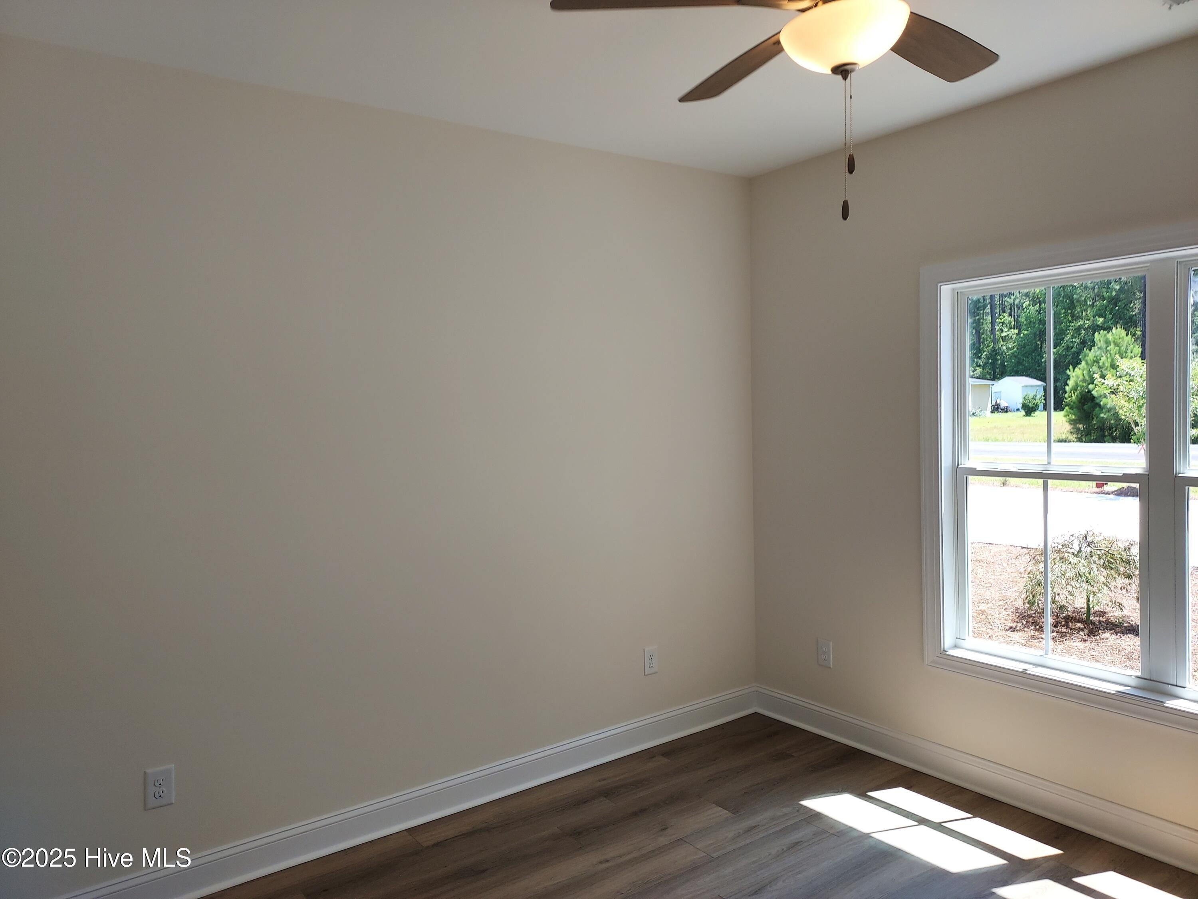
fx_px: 831
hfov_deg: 71.6
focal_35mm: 24
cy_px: 450
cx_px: 599
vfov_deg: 56.8
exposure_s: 1/120
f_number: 1.8
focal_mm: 4.6
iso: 50
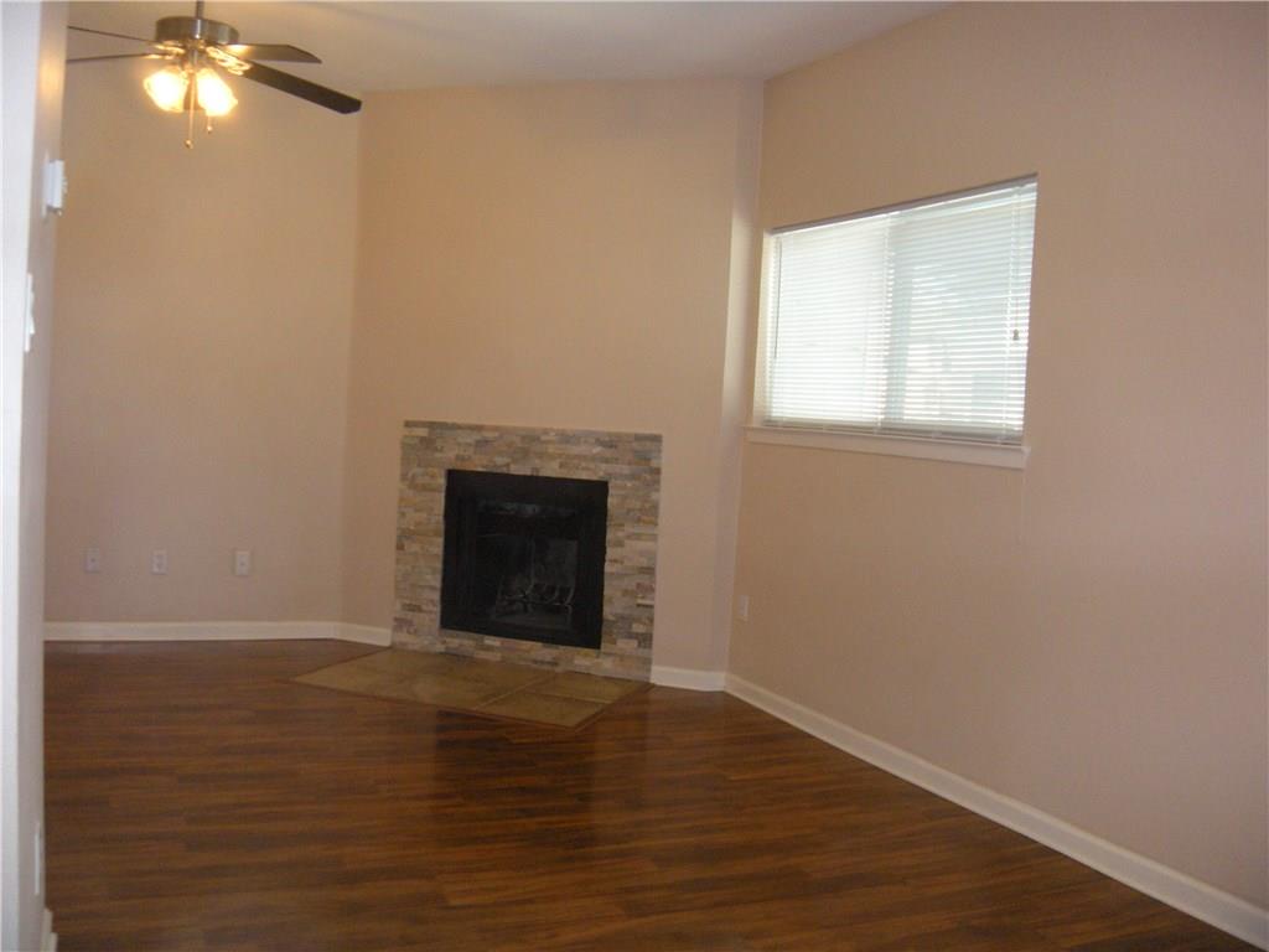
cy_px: 476
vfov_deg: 40.7
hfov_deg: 52.6
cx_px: 634
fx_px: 1283
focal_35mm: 35
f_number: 3.8
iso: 236
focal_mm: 5.9
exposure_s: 1/51.6
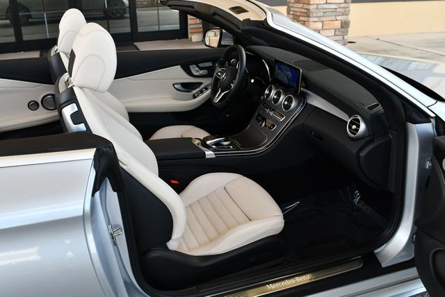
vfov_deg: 36.9
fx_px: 445
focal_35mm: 36
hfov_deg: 53.1
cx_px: 222
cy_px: 148
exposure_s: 1/250
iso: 250
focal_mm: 18
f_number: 5.6
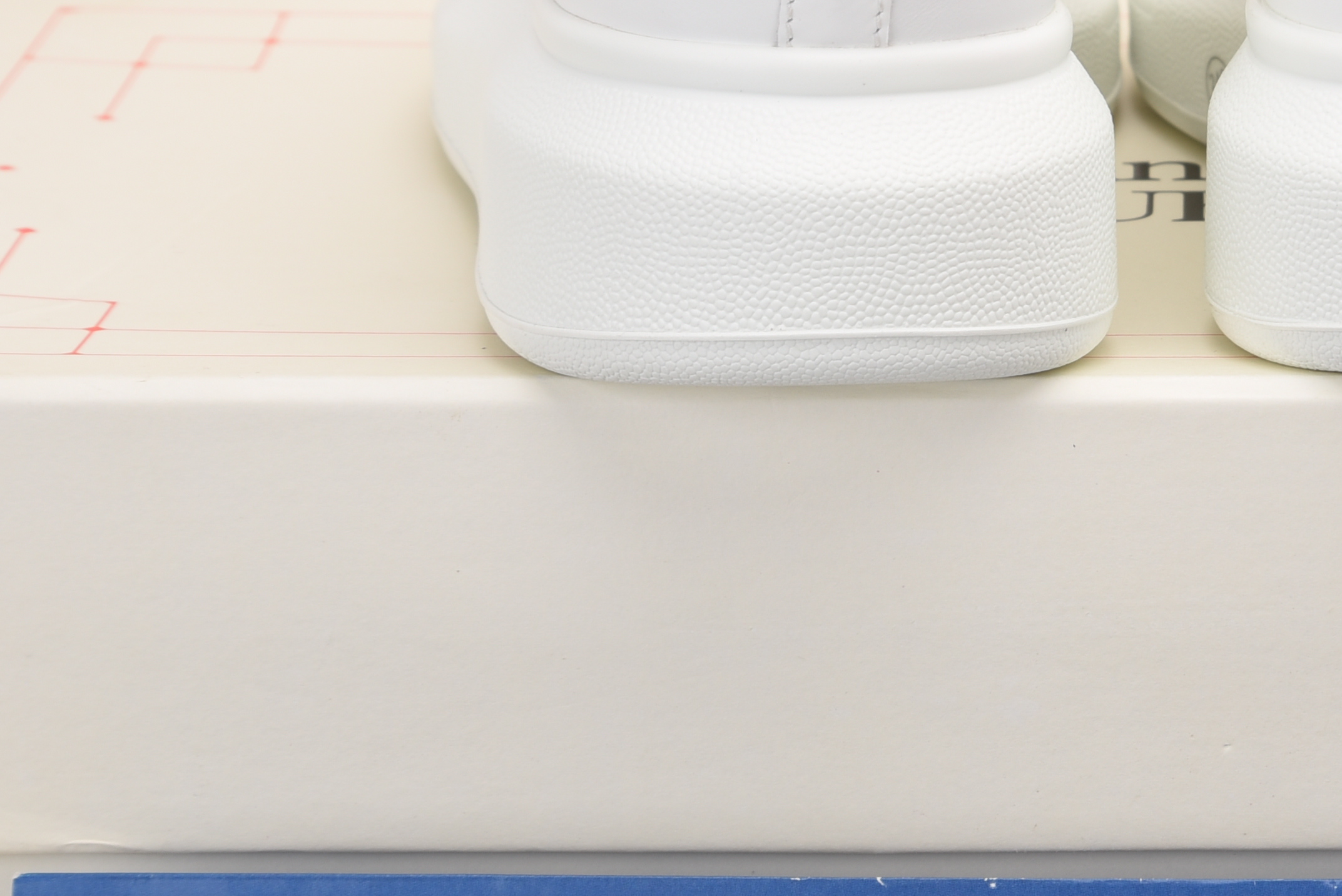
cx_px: 1121
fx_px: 9621
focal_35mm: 258
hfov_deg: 8.0
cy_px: 322
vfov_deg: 5.3
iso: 100
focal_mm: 92
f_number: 9
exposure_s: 1/200
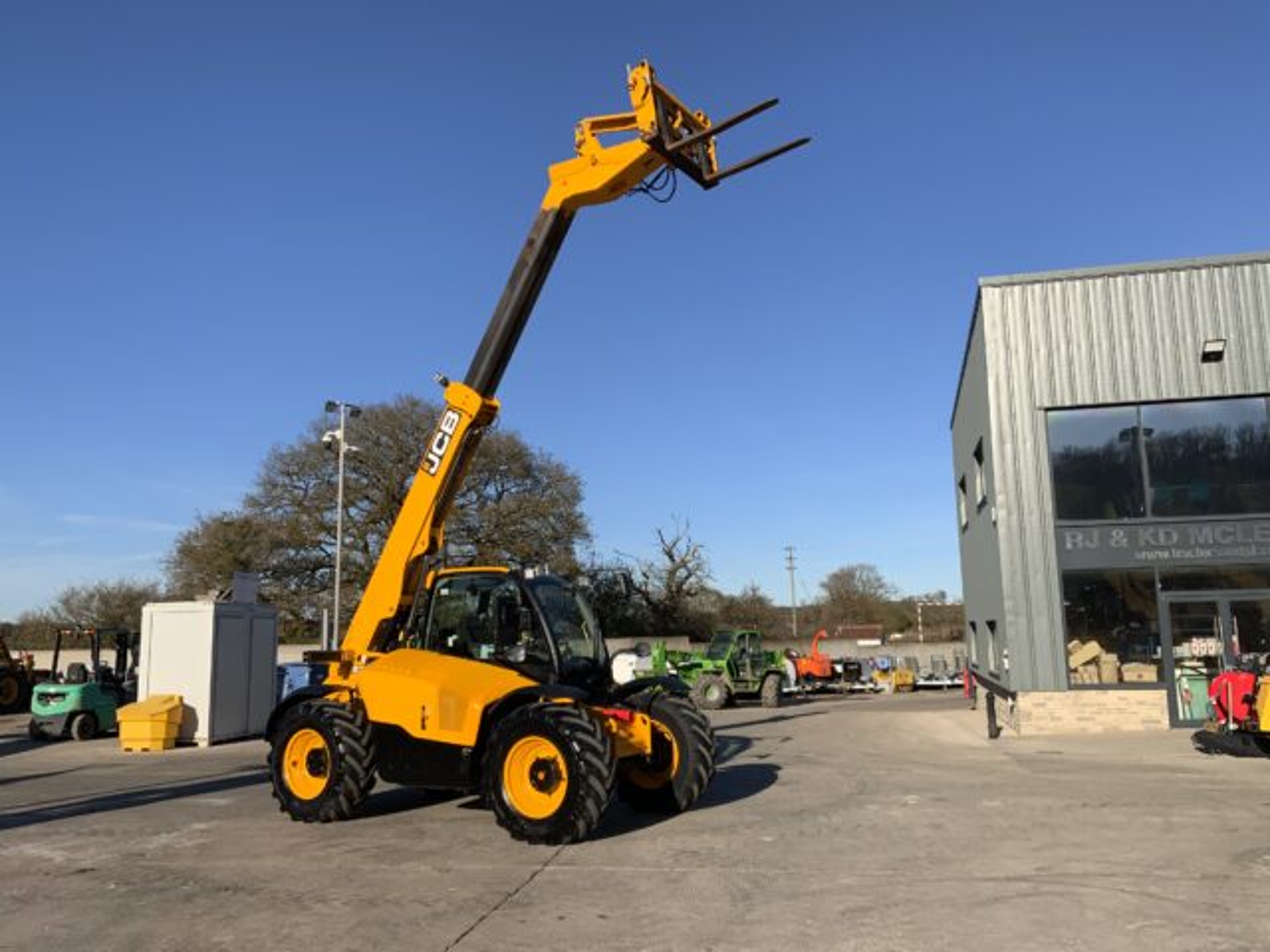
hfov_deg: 61.7
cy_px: 476
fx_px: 1064
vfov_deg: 48.2
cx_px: 635
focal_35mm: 29
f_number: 1.8
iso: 20
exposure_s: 1/2538
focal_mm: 3
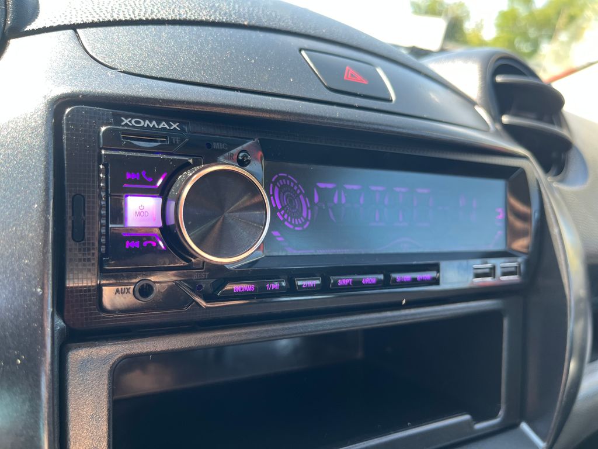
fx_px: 449
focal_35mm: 26
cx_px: 299
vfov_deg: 53.1
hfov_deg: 67.3
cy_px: 224
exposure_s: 1/121
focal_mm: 5.1
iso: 50
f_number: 1.6
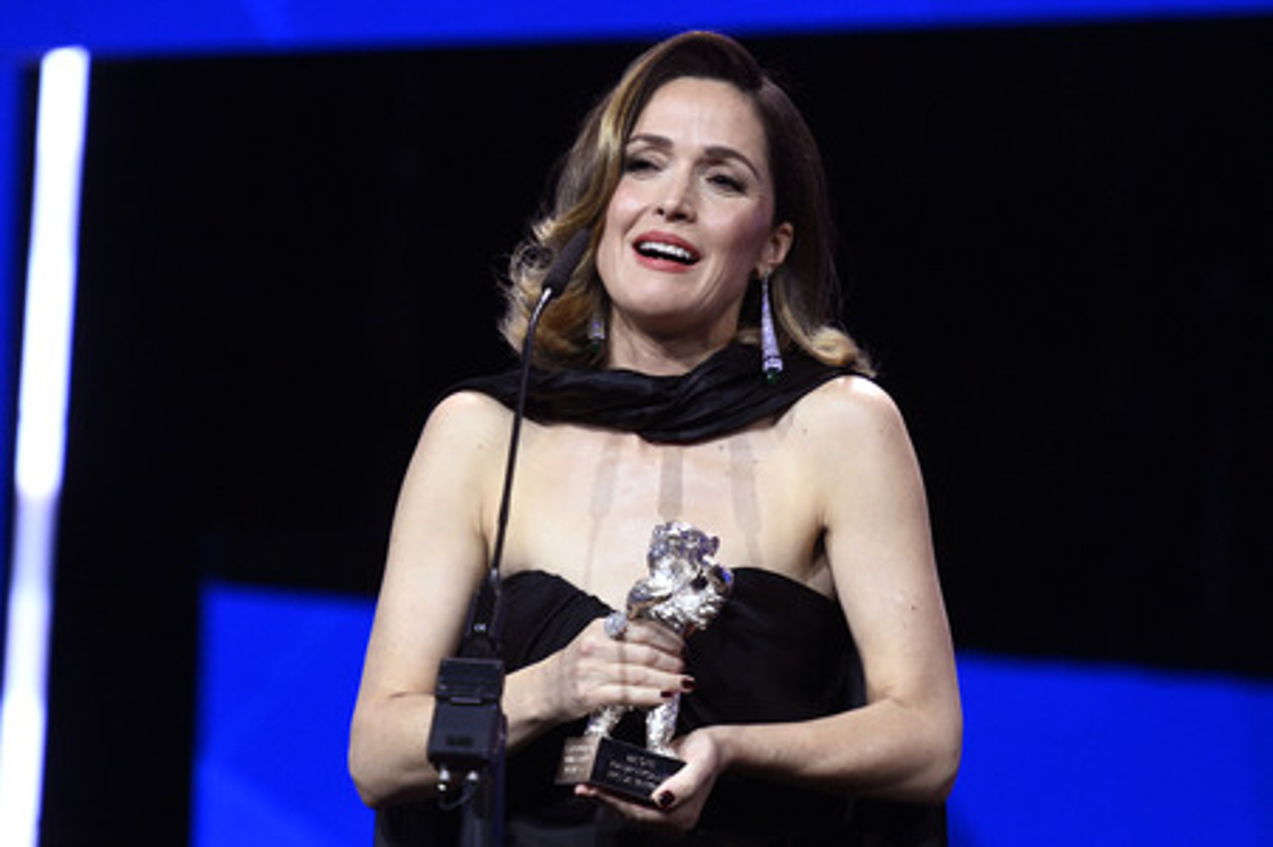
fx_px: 10247
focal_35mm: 290
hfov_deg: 7.1
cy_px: 424
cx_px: 636
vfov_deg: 4.7
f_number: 5.6
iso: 10000
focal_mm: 290
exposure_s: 1/200
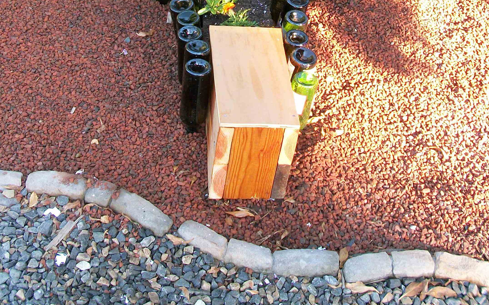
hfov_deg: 32.5
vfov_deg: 19.6
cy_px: -46
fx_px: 840
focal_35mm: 63
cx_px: 250
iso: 80
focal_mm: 5.7
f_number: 2.9
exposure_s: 1/50
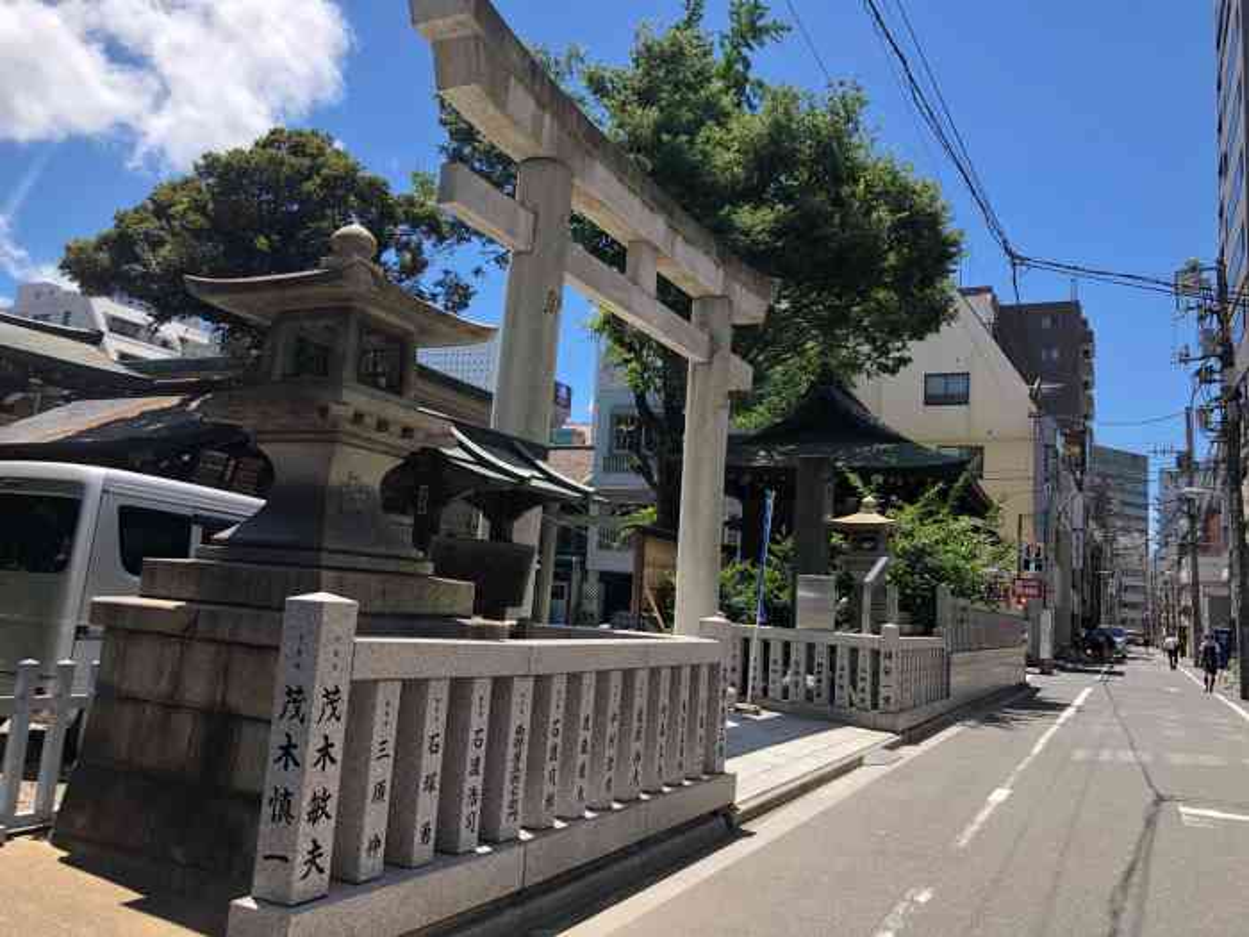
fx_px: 1010
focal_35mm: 28
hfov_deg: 63.4
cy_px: 468
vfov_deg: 49.7
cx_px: 624
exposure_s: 1/923
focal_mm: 3.99
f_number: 1.8
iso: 20
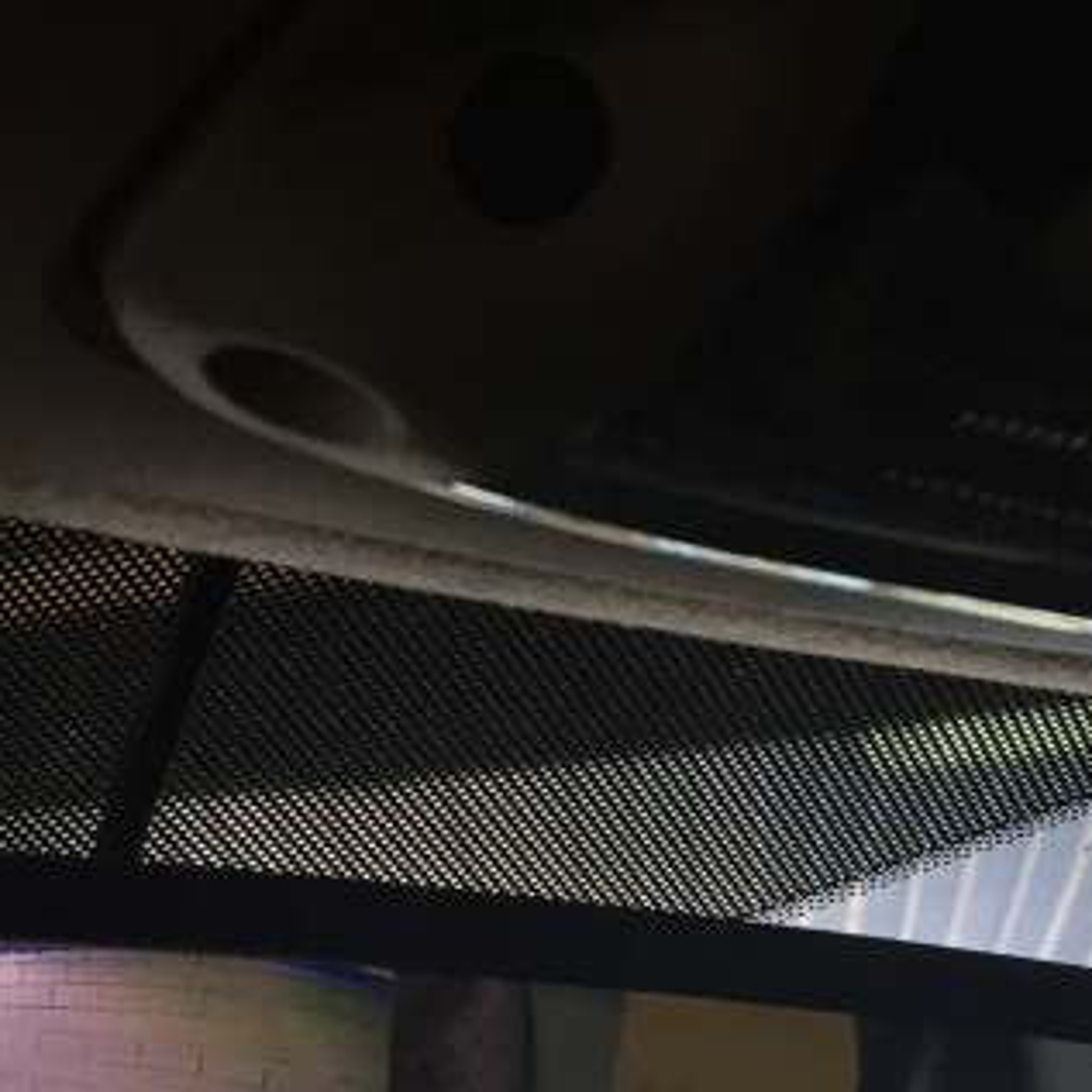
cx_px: 124
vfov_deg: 16.9
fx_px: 3462
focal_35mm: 97
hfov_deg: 17.7
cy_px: 1436
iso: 32
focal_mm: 4.15
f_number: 2.2
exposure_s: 1/33
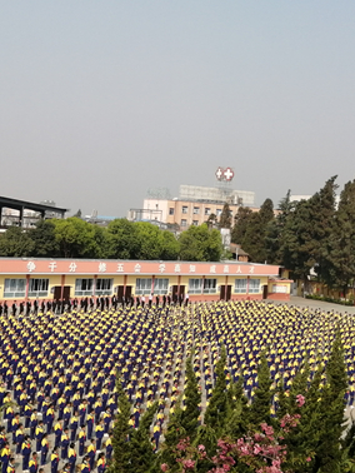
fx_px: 628
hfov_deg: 31.5
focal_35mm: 46
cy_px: 206
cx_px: 171
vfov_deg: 41.1
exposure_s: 1/33
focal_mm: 4.15
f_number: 2.2
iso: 100
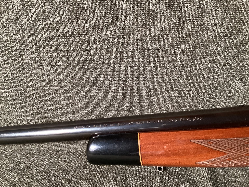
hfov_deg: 58.3
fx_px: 223
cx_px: 124
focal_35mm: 31
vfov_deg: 45.4
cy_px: 94
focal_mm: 3.3
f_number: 2.4
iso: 320
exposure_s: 1/40
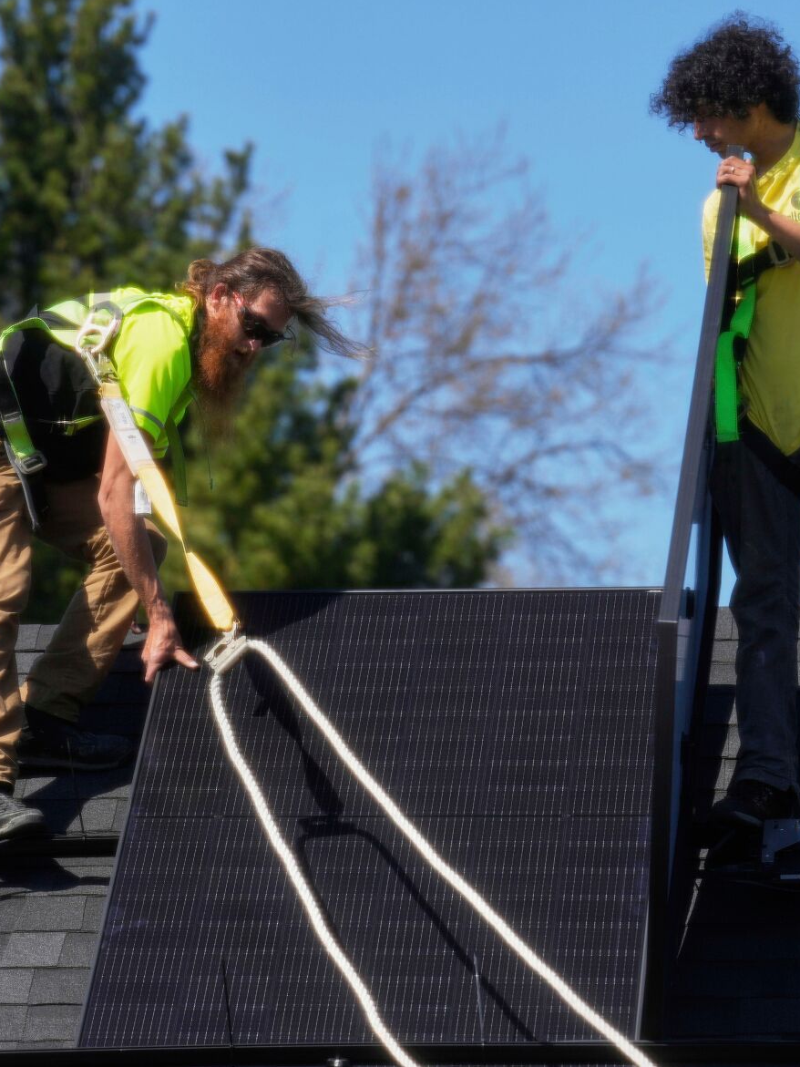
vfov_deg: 10.2
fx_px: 5979
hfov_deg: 7.7
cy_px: 533
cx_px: 315
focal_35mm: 194
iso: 200
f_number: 4
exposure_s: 1/2000
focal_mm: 134
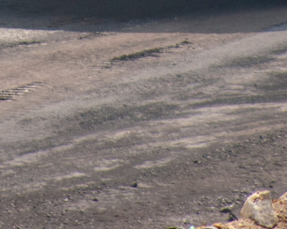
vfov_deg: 1.4
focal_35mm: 1091
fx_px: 9267
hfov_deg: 1.8
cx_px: 26
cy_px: -292
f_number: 5.6
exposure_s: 1/400
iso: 200
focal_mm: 200
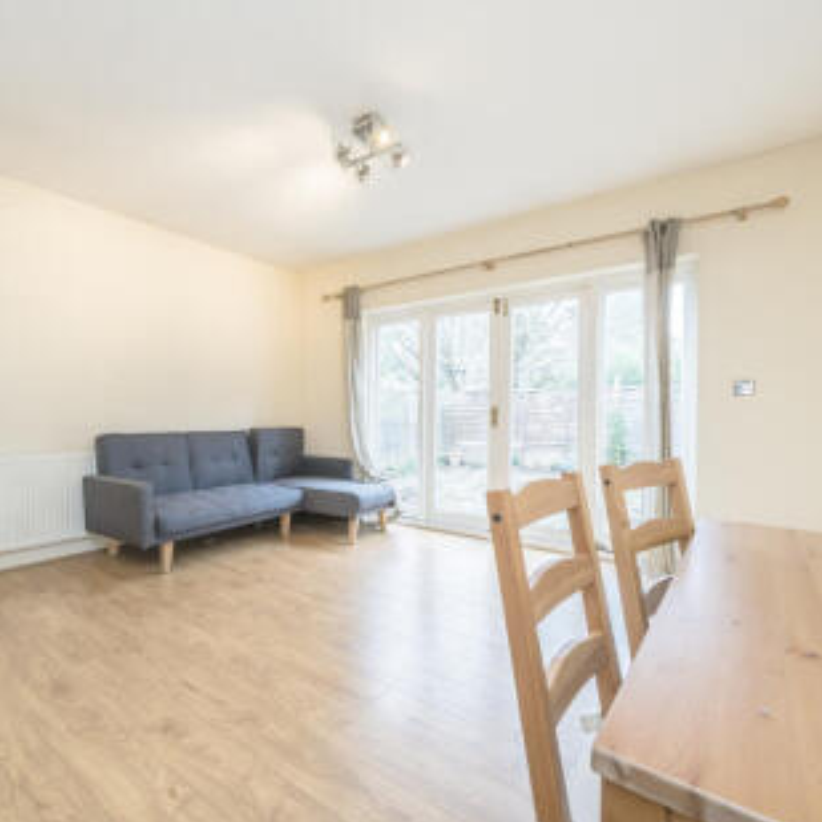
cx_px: 333
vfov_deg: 84.0
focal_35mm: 17
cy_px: 419
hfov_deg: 83.0
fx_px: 457
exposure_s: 1/20
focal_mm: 13
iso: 400
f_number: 8
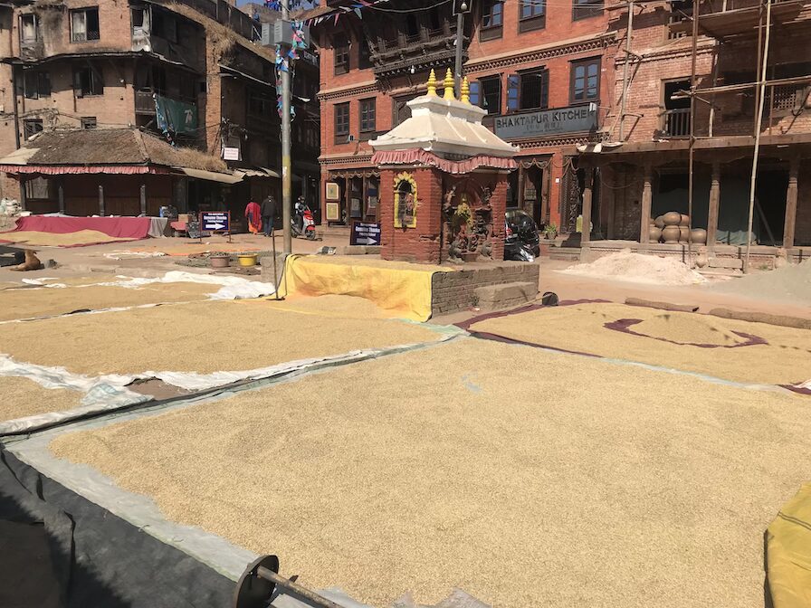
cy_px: 304
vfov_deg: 49.7
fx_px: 656
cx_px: 406
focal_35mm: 28
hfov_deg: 63.4
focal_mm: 3.99
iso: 20
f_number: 1.8
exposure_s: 1/3831
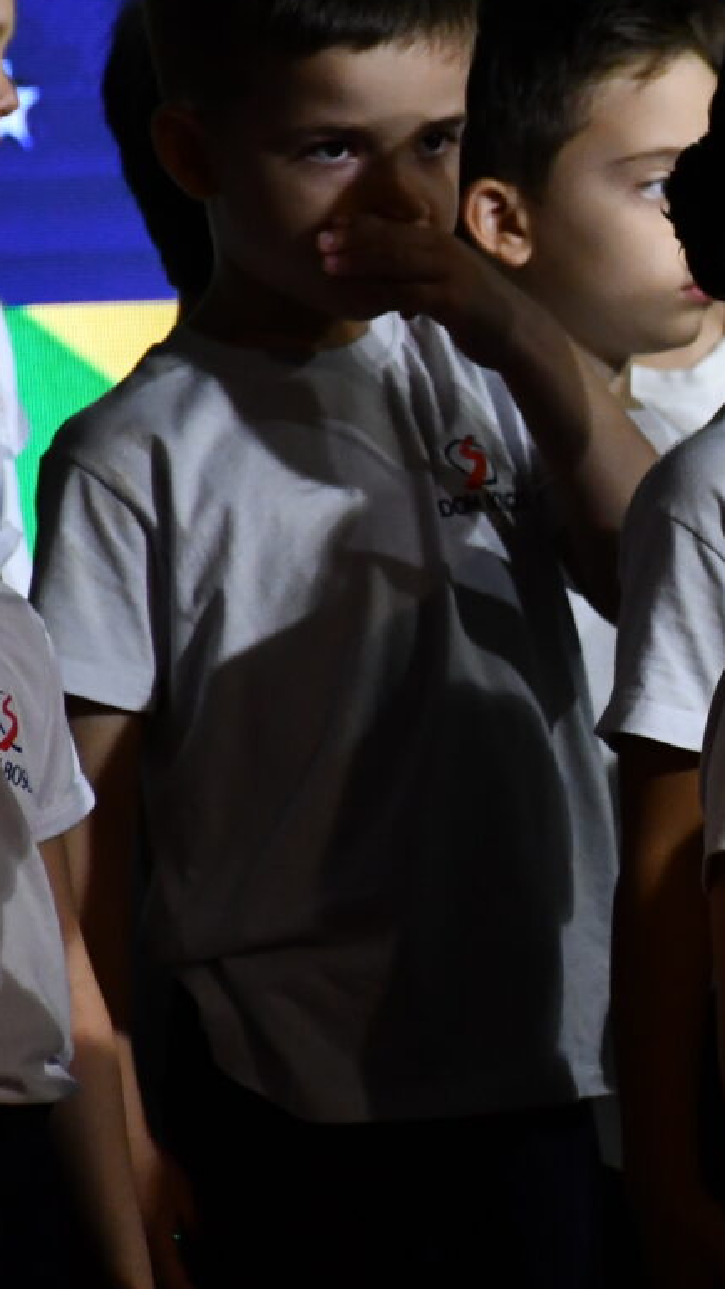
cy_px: 539
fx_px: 13400
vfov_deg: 5.5
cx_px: 1115
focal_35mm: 392
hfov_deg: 3.1
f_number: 5.6
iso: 2800
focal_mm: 100
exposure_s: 1/250
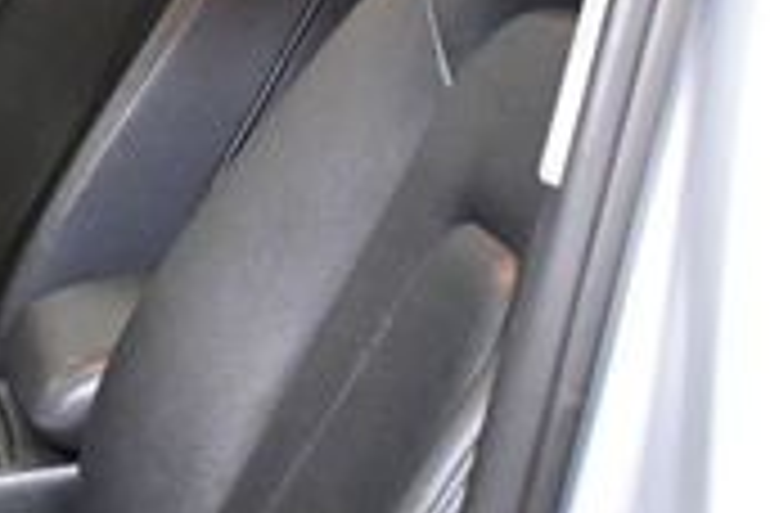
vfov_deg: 10.2
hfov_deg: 14.1
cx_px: -437
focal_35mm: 135
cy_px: 259
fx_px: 2887
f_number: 3.5
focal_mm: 18
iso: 3200
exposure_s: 1/125
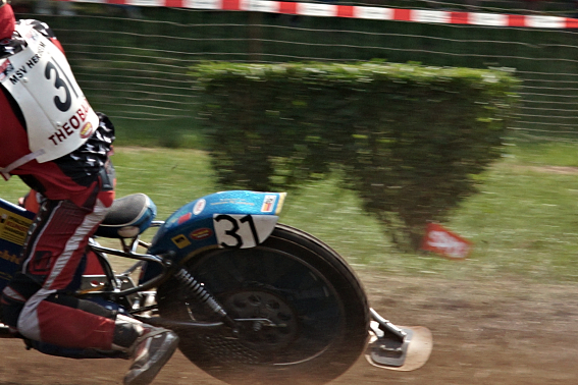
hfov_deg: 4.3
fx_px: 7642
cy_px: 191
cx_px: 132
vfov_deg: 2.9
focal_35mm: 476
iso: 200
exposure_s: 1/400
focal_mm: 150
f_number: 9
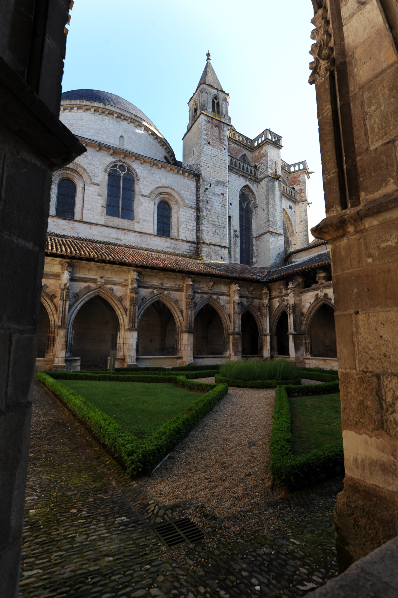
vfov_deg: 90.0
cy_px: 299
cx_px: 199
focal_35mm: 18
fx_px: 299
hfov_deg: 67.3
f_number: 8
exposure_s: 1/125
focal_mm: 18
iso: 200
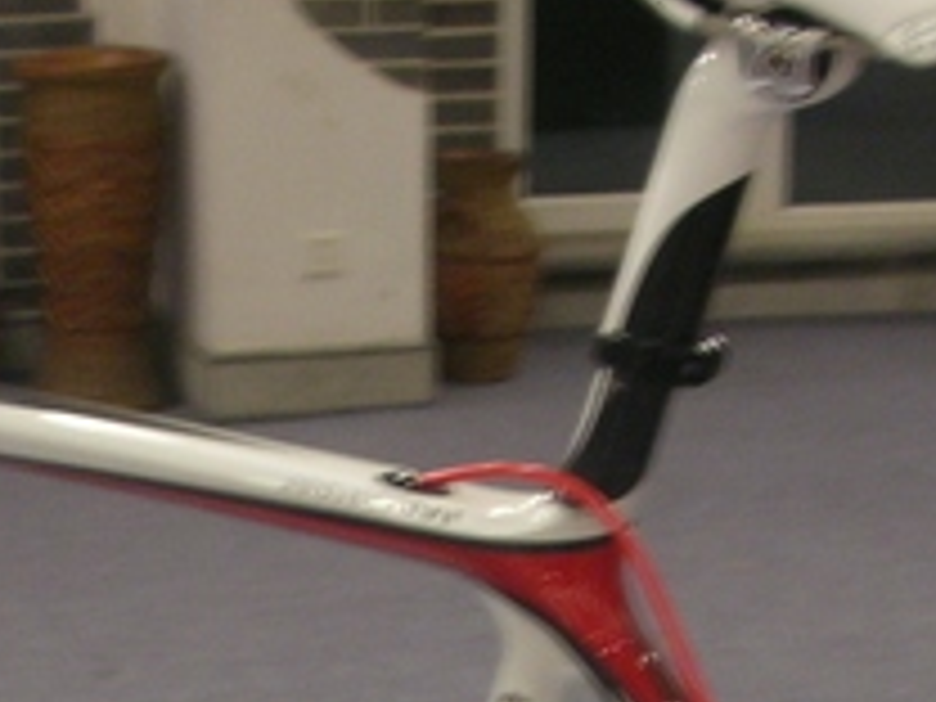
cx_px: 297
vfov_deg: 12.1
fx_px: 3191
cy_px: 979
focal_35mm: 118
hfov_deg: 16.6
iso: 87
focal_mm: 5.8
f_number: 3
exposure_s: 1/4.1
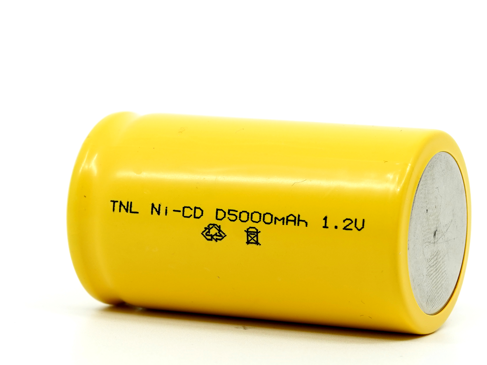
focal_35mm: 113
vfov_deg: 13.1
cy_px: 207
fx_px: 1590
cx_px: 268
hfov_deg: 17.4
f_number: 8
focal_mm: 50
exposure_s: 1/100
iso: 250
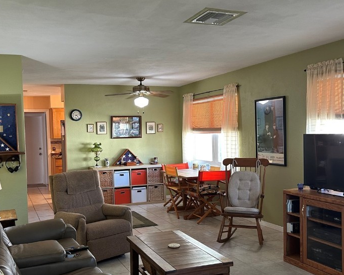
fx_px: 387
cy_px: 151
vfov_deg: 39.1
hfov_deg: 47.9
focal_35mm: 38
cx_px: 154
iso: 160
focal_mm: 5.7
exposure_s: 1/60
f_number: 1.5
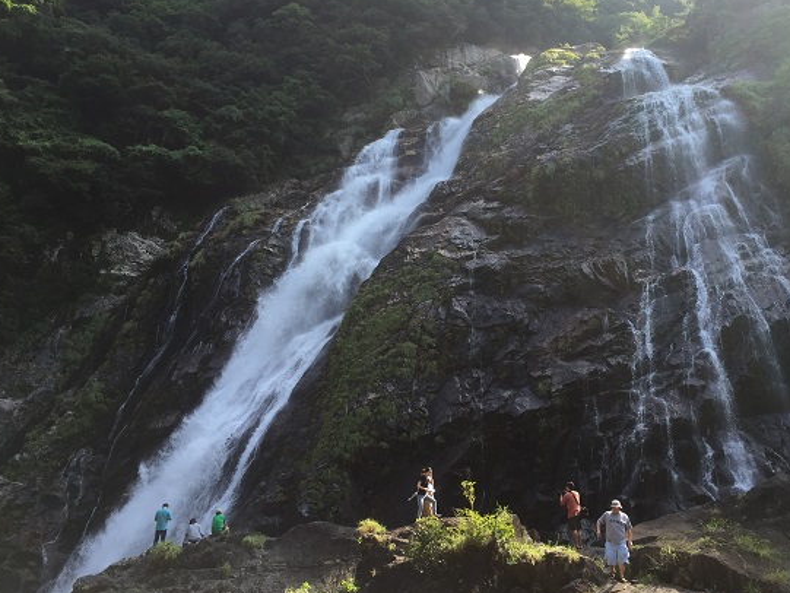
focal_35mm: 35
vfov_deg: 40.7
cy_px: 269
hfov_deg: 52.4
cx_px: 455
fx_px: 799
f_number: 2.2
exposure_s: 1/321
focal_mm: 4.15
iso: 32
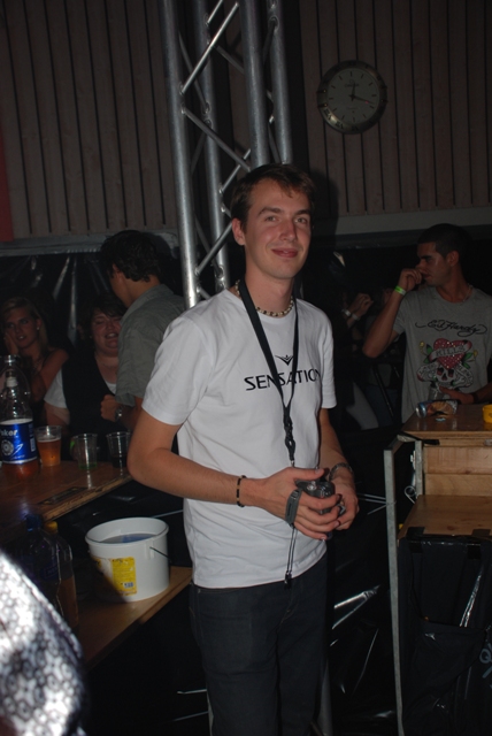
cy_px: 368
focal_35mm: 36
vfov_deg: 53.1
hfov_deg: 36.9
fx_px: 736
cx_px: 246
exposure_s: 1/60
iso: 200
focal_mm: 24
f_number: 4
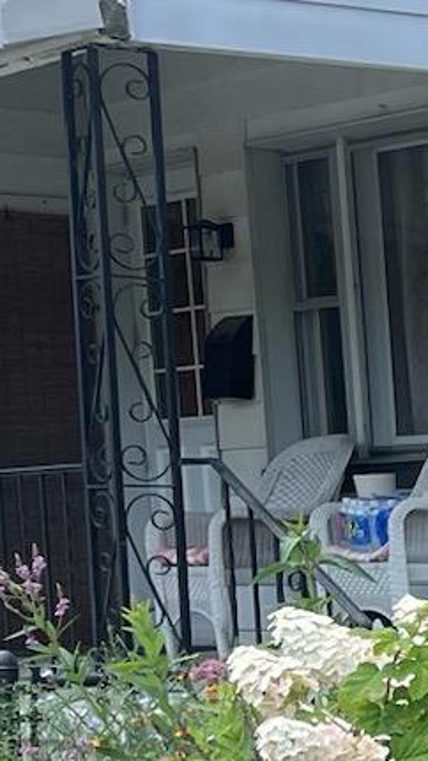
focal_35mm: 135
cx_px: 1666
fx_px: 2723
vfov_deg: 15.5
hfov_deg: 7.0
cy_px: 849
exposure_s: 1/1082
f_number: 1.6
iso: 32
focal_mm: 4.2
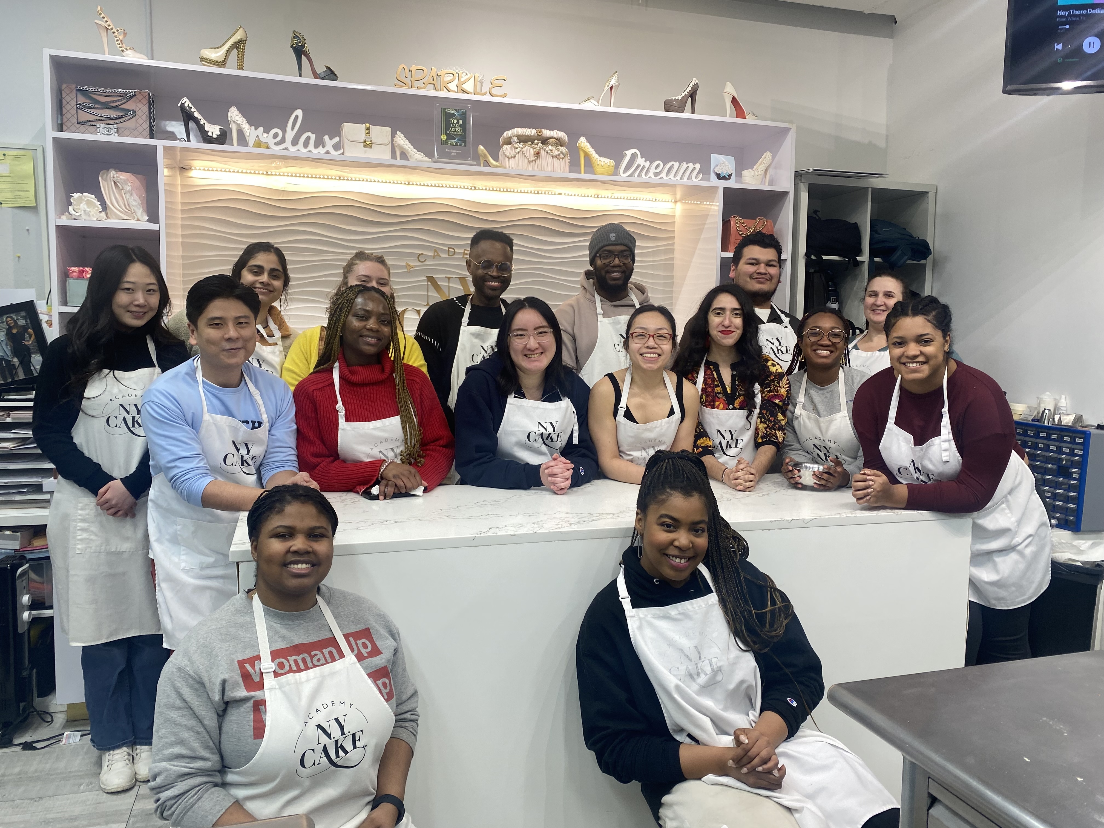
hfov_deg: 67.3
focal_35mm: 26
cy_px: 414
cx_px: 552
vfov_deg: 53.1
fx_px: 829
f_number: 1.8
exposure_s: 1/120
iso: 50
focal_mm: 4.25
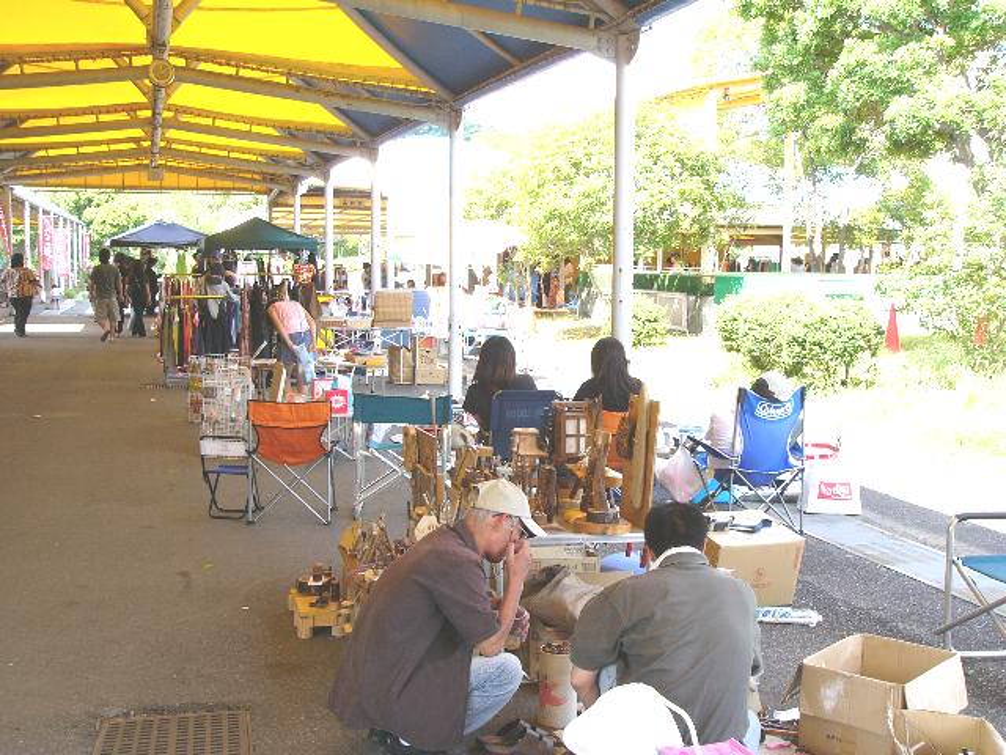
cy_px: 378
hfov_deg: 42.1
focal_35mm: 45
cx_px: 503
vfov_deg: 32.2
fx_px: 1308
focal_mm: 7.6
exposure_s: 1/80
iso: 50
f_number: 2.8
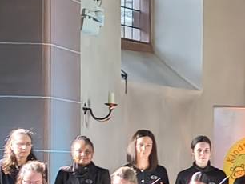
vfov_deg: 9.0
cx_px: 505
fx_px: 1155
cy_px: 218
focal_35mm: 163
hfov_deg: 10.9
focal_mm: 4.81
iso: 1170
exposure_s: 1/50
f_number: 1.8
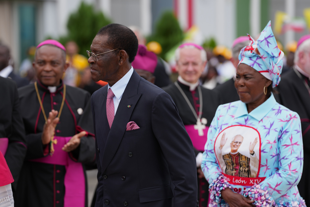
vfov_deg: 6.9
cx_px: 155
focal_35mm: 200
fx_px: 1722
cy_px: 104
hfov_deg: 10.3
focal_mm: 200
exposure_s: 1/400
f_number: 4
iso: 100
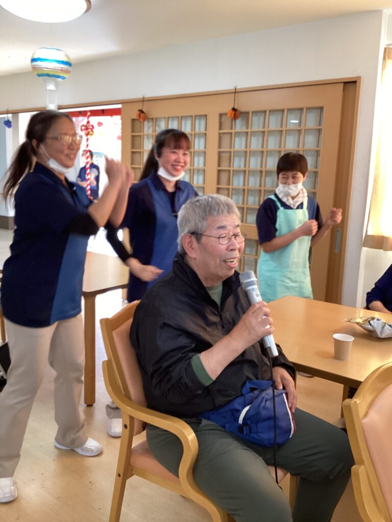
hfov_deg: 45.4
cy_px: 261
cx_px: 196
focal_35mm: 31
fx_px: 468
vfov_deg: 58.4
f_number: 2.4
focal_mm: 3.3
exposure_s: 1/60
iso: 160
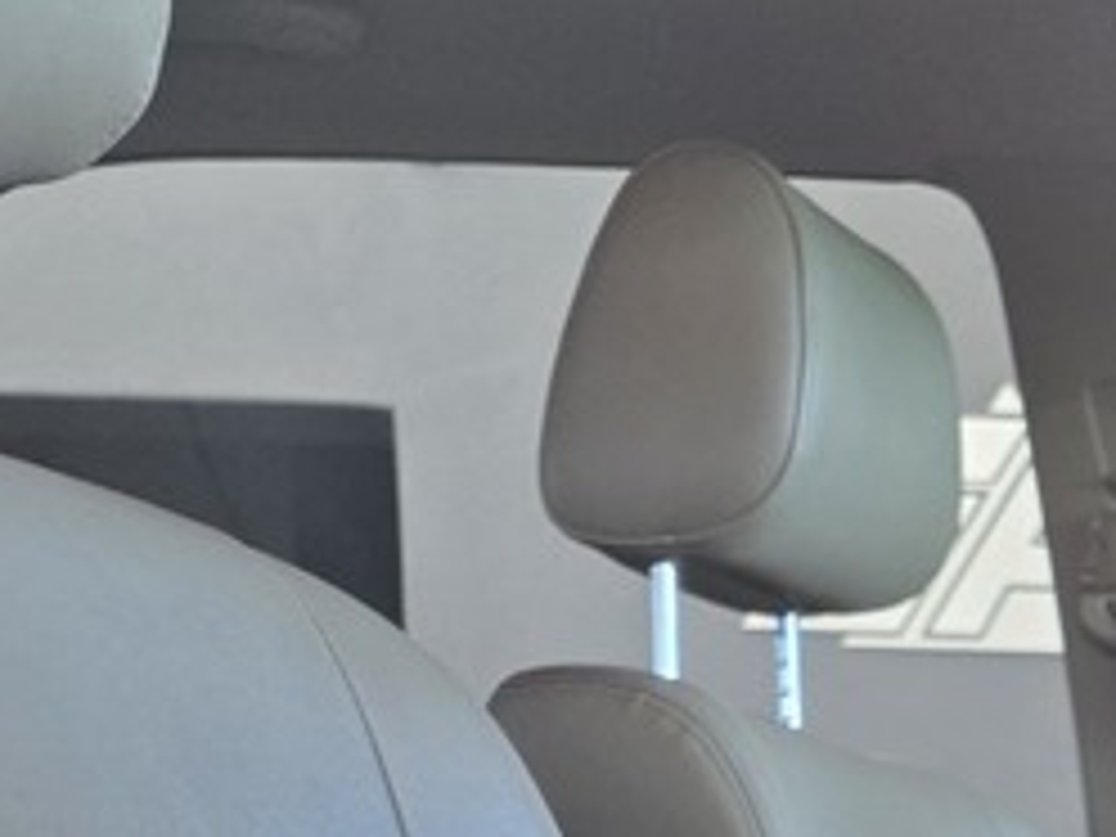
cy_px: 1494
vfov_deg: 13.9
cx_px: 2084
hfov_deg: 16.7
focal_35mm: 95
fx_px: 3063
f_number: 1.7
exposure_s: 1/100
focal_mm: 6.25
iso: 160
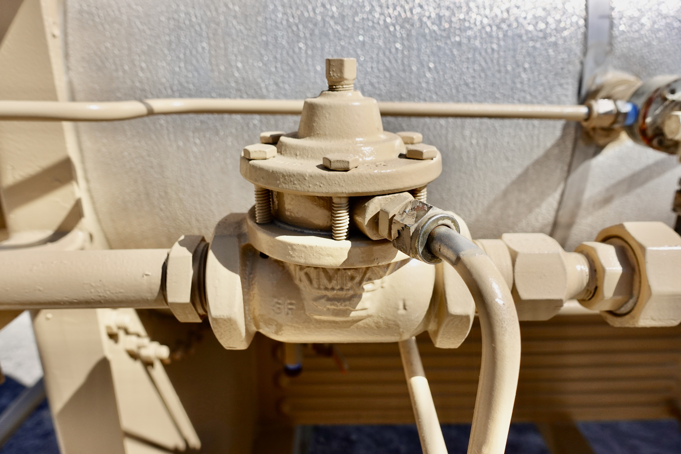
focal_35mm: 24
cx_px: 340
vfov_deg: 53.1
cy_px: 227
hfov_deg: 73.7
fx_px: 454
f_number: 4
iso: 125
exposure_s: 1/160
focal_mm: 9.4
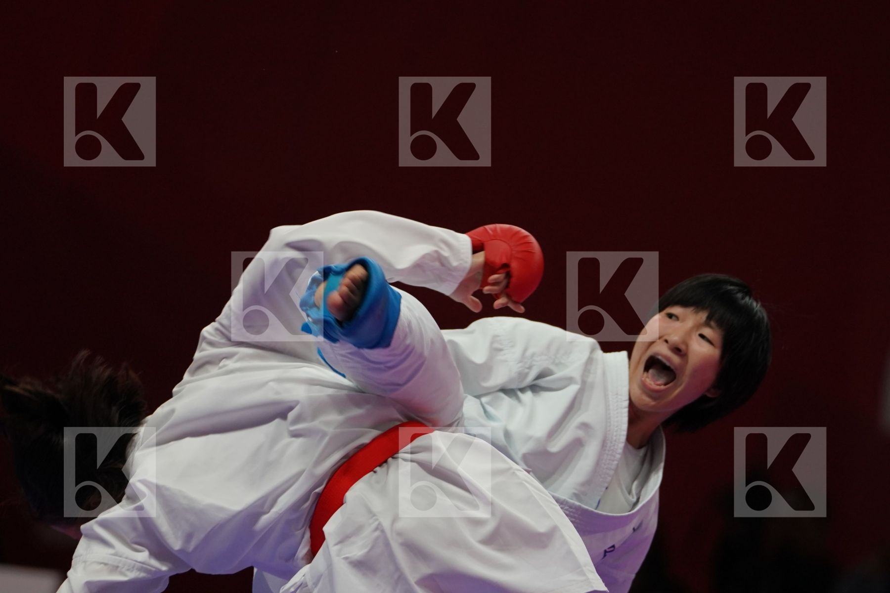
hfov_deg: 5.1
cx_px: 445
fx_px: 9962
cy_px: 296
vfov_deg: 3.4
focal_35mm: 403
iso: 1600
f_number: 4
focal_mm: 269
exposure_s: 1/1000
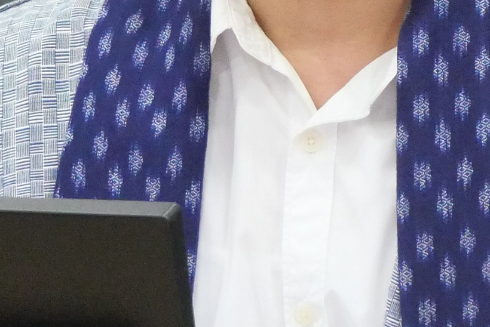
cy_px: -115
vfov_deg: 2.5
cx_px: 347
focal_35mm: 561
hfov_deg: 3.7
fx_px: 7641
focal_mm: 60
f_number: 5.6
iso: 3200
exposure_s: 1/25
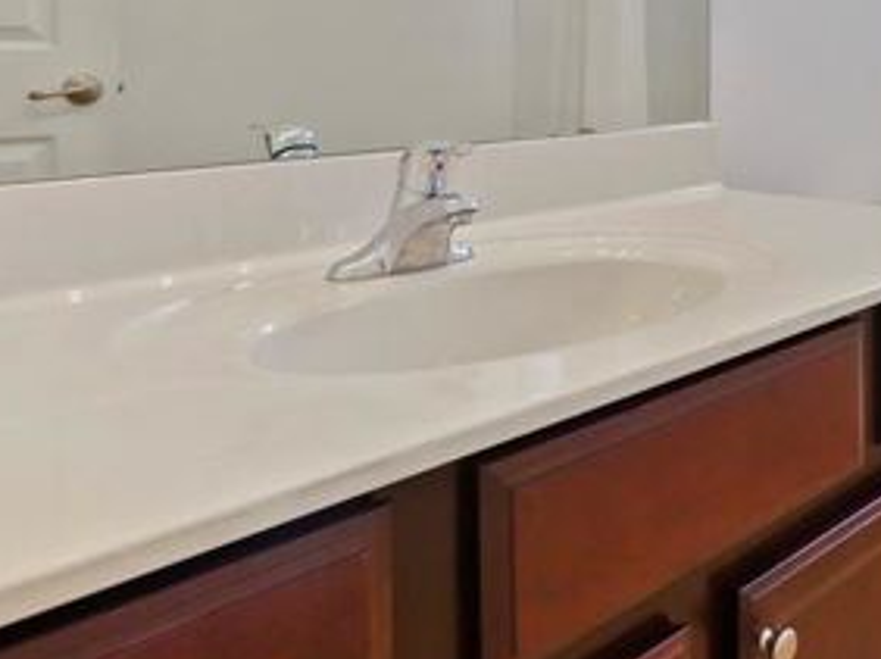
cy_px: 66
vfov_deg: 37.9
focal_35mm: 35
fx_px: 890
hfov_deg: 46.5
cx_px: 823
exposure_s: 1/60
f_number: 4
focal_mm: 7
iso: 800
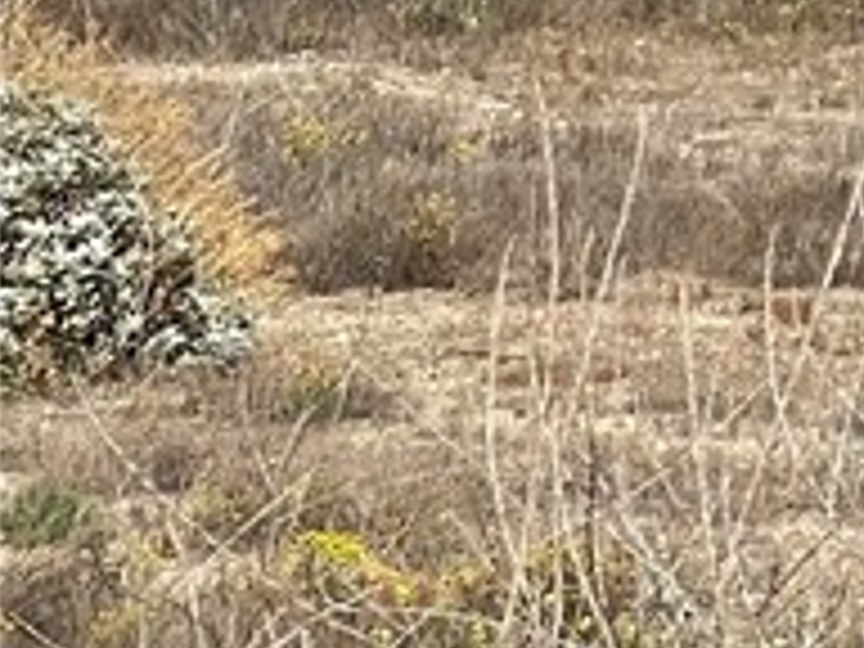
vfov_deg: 4.3
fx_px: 8536
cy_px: -837
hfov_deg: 5.5
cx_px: 2300
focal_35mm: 342
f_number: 2.2
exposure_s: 1/1193
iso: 20
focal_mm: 7.5
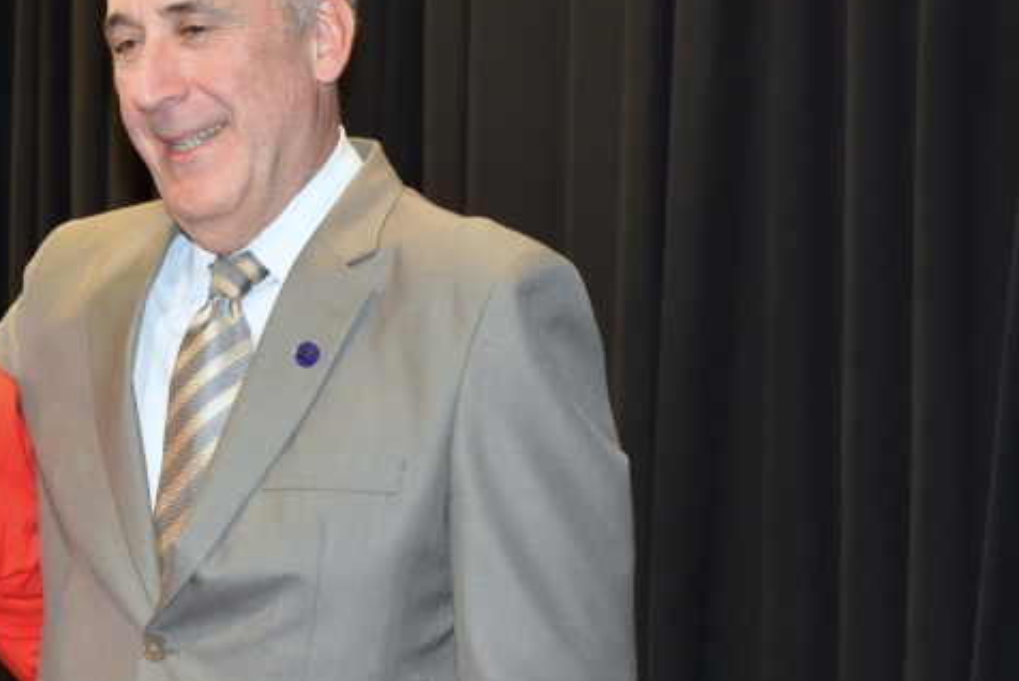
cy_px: 483
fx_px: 3653
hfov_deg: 15.5
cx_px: -60
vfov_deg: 10.6
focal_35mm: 129
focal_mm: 40
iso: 800
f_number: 5
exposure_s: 1/60
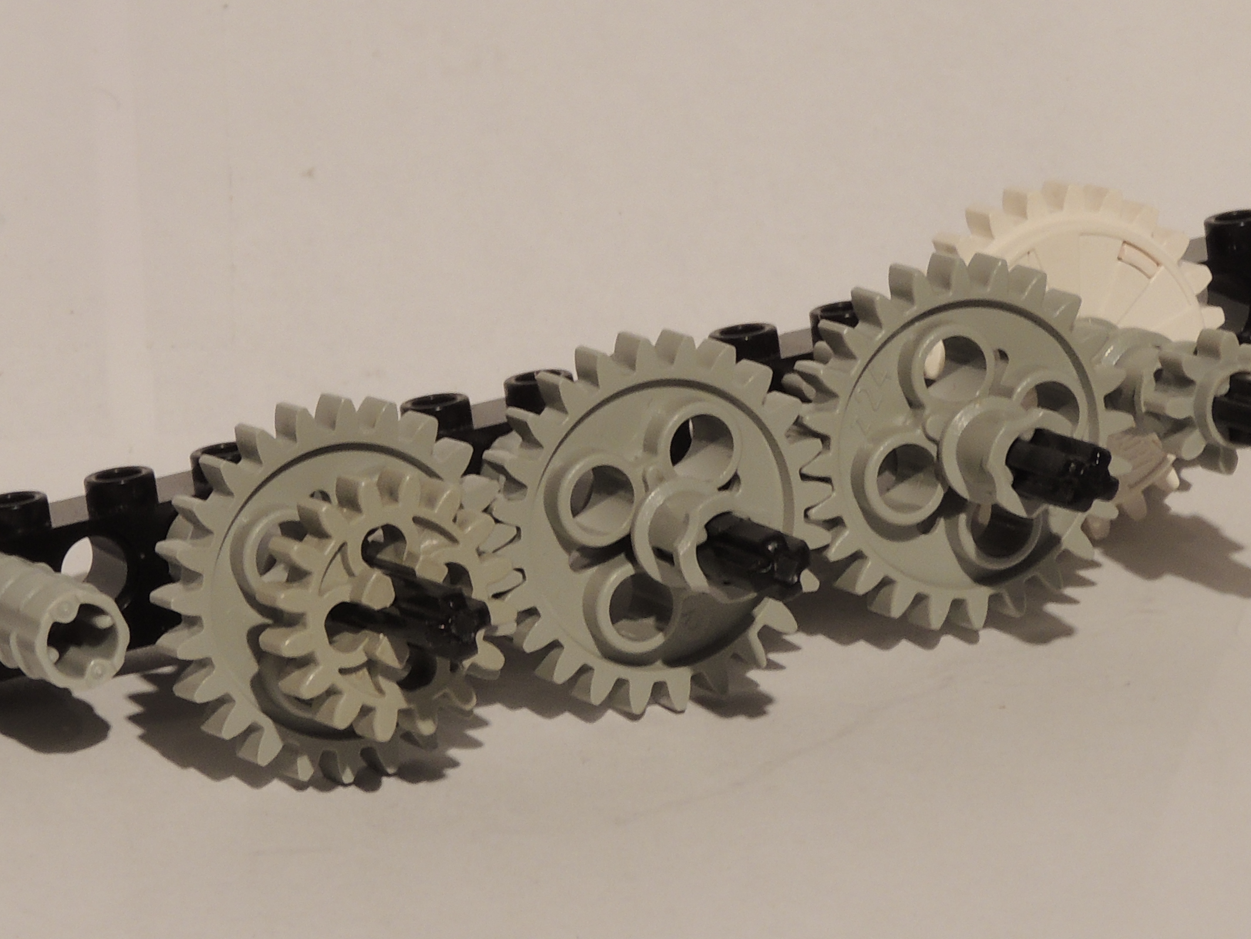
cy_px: 376
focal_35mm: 292
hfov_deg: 6.8
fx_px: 10554
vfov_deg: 5.1
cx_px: 396
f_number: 6.8
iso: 100
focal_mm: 24
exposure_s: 1/2.5
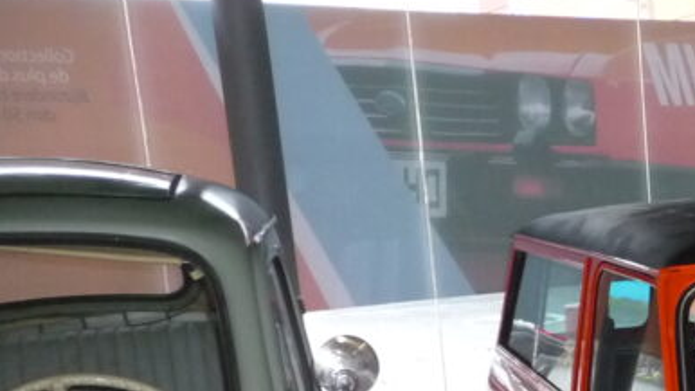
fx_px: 1493
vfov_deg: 14.1
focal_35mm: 81
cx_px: 920
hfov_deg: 23.1
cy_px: 550
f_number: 3.3
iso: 320
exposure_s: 1/30
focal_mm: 4.7
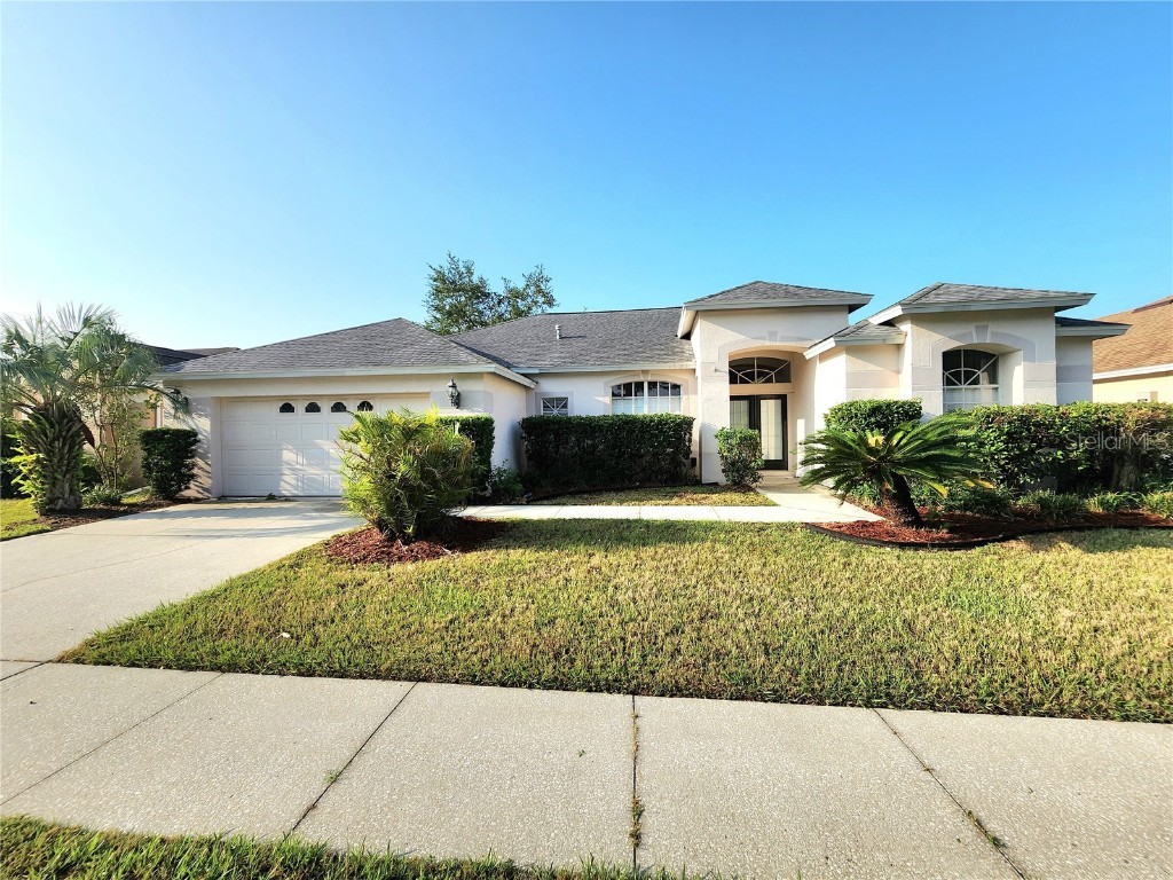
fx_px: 441
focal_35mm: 13
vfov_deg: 89.9
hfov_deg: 106.2
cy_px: 440
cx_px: 586
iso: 50
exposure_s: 1/1429
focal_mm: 2.2
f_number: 2.2
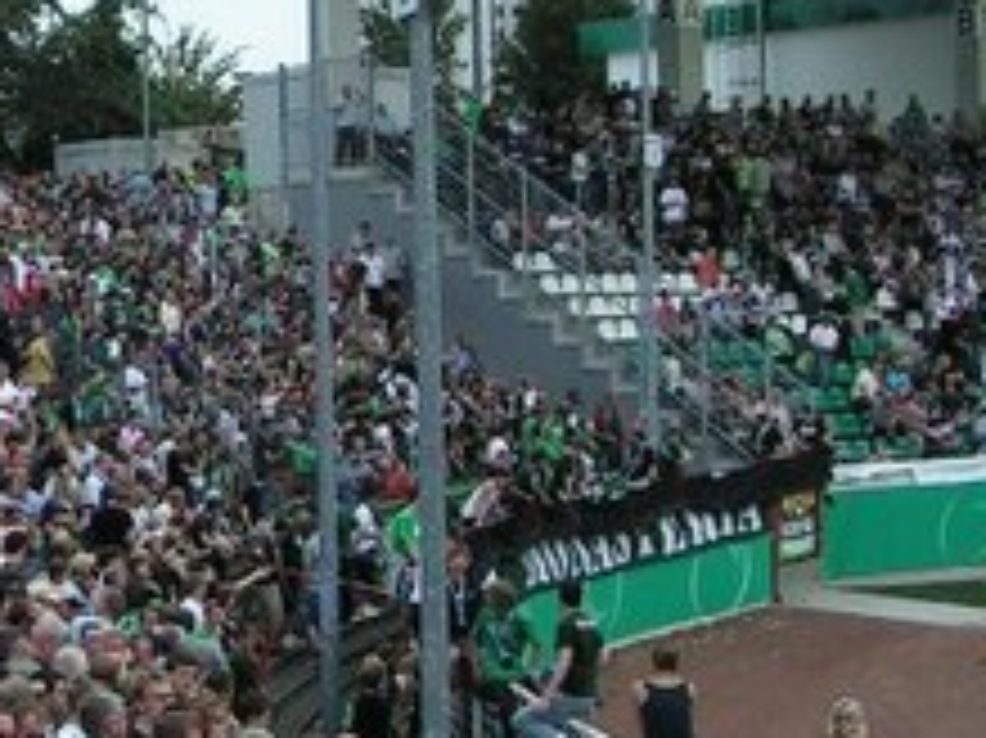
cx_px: -140
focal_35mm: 104
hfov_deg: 18.1
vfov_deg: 14.2
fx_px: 2961
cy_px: 320
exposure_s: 1/125
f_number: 5
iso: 50
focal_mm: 5.8
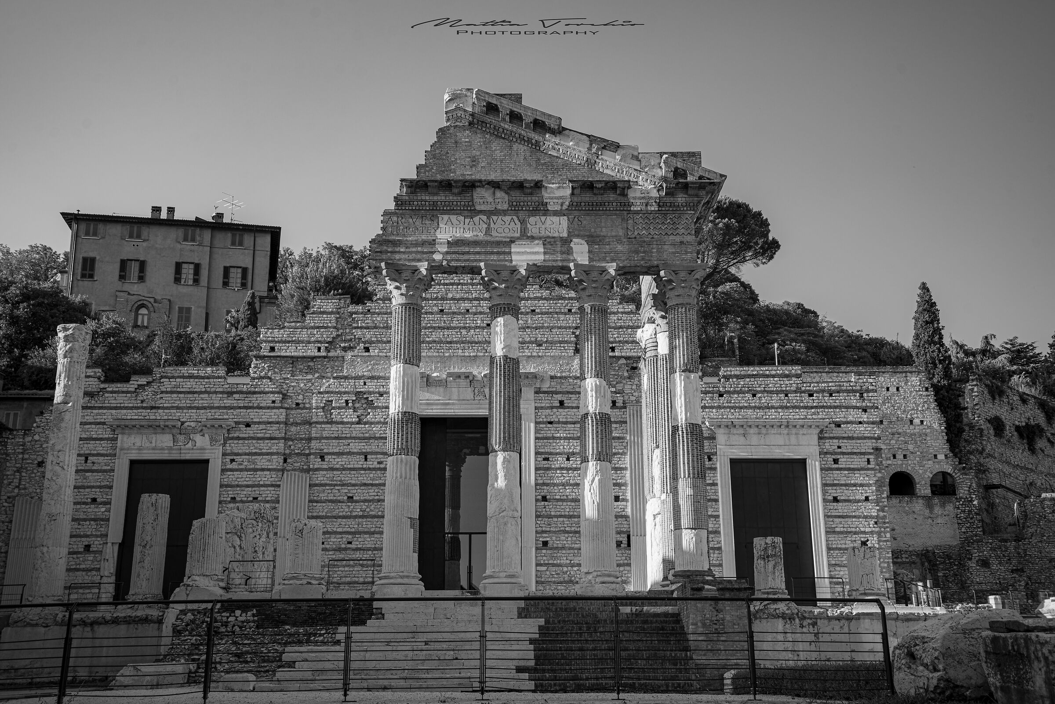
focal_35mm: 40
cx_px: 528
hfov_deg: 48.4
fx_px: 1173
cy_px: 352
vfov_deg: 33.4
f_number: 6.3
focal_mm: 40
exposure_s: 1/160
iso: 100
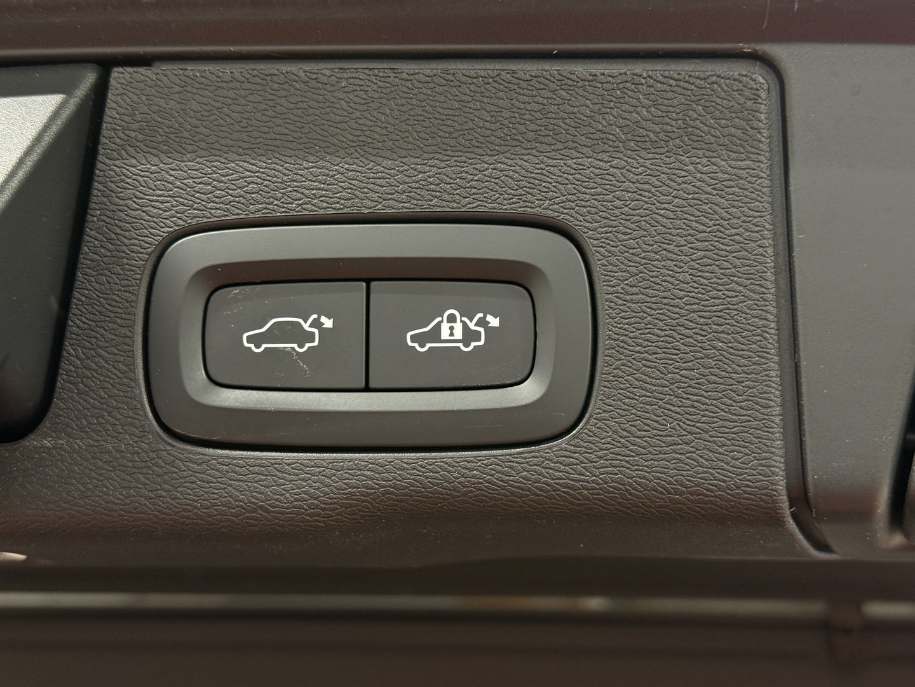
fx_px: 1269
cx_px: 458
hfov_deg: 39.7
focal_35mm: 48
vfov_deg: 30.3
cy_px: 344
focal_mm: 6.76
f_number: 1.78
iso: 250
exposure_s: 1/60
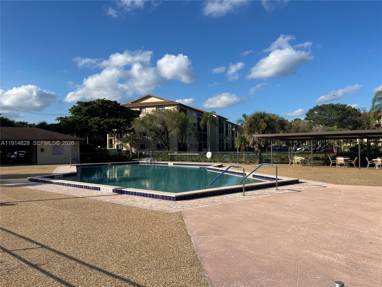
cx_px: 191
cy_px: 144
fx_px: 287
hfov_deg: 67.3
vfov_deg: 53.1
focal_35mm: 26
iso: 50
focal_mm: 5.1
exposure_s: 1/3745
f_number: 1.6
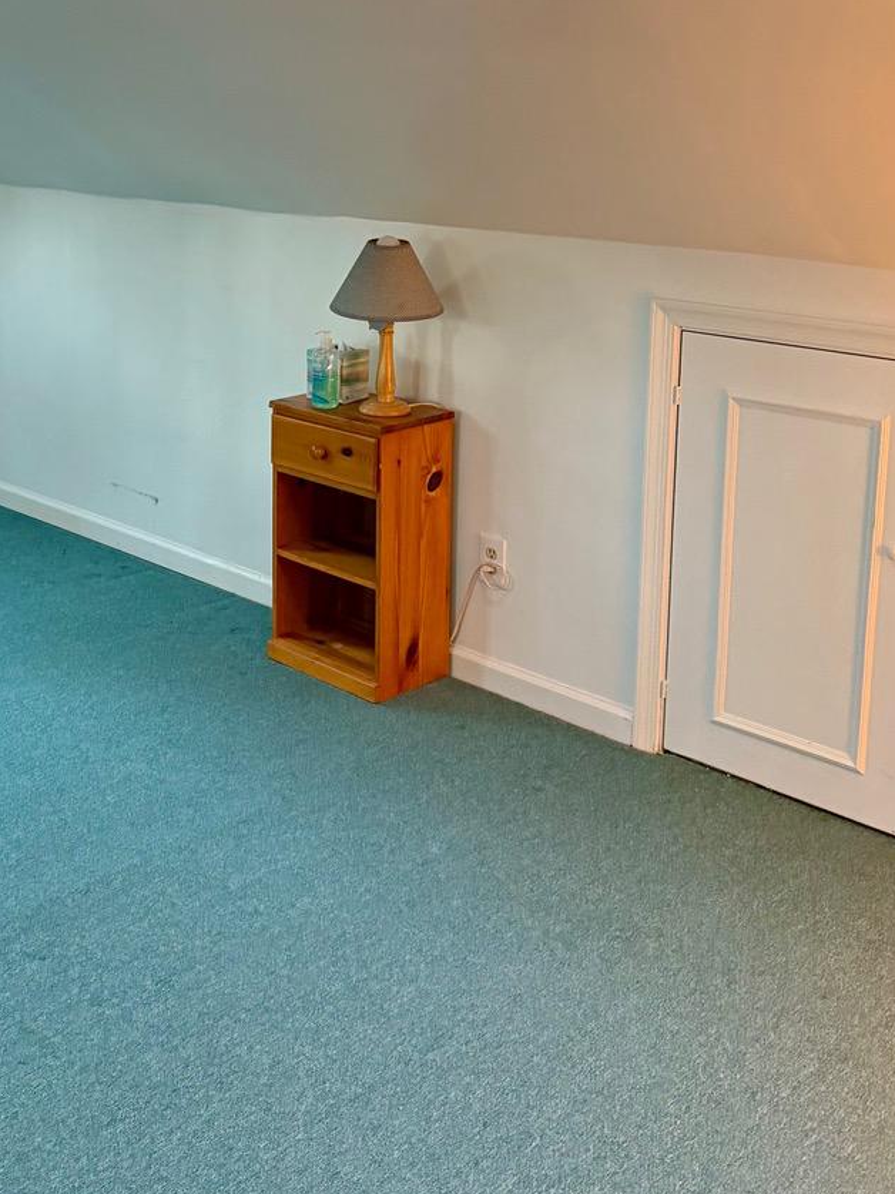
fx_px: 1518
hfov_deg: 32.0
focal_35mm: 44
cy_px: 313
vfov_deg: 41.8
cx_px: 181
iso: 400
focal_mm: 6.76
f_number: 1.78
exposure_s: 1/60
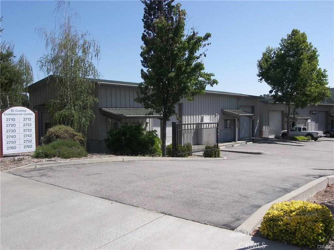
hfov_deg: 54.0
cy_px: 125
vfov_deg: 41.8
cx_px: 167
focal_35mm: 34
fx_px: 328
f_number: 3.2
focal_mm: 7.2
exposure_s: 1/800
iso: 50
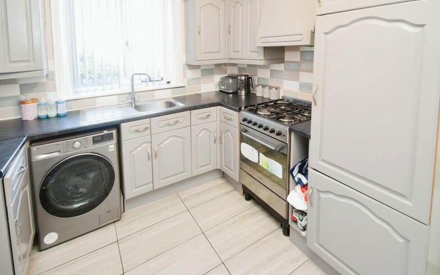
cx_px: 220
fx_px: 192
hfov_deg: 97.8
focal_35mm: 16
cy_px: 145
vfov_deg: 71.2
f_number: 3.5
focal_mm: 10
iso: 900
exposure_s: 1/60
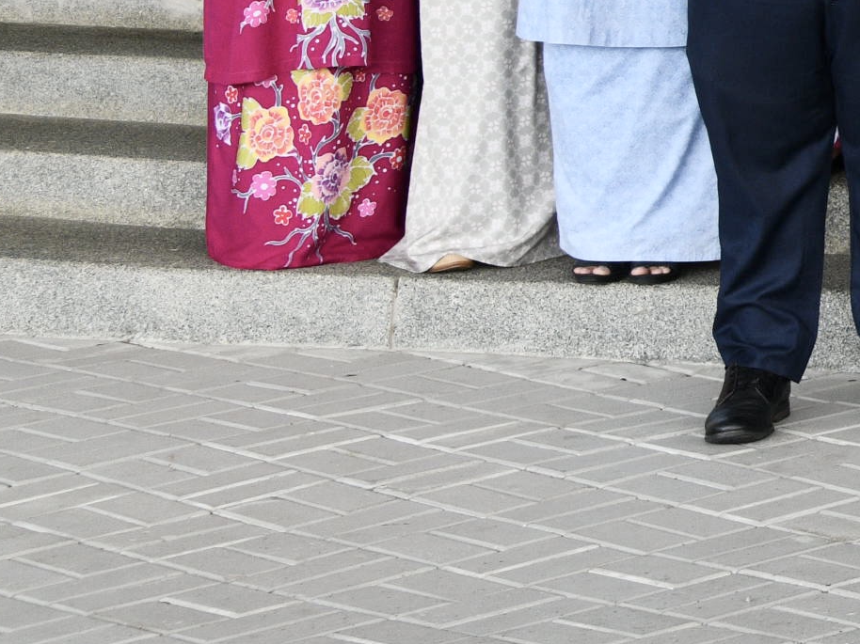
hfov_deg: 12.1
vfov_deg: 10.2
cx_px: 1870
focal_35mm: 139
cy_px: -431
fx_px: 3452
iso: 500
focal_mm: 32
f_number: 5.6
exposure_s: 1/160
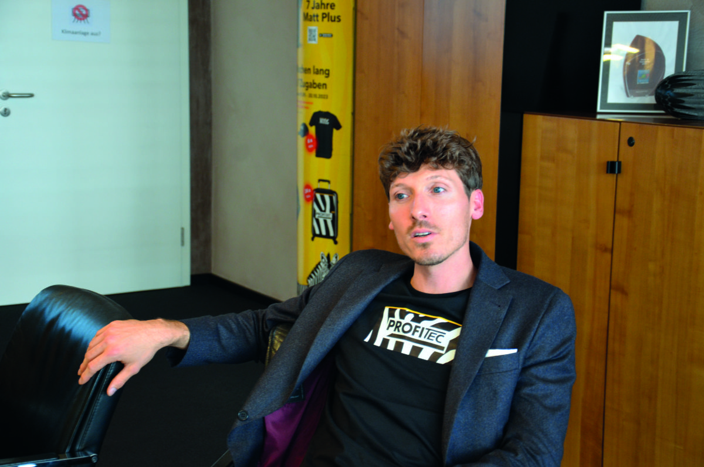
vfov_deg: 20.1
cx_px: 352
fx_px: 1317
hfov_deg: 29.9
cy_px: 234
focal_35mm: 68
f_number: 4.8
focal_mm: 45
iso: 800
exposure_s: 1/30
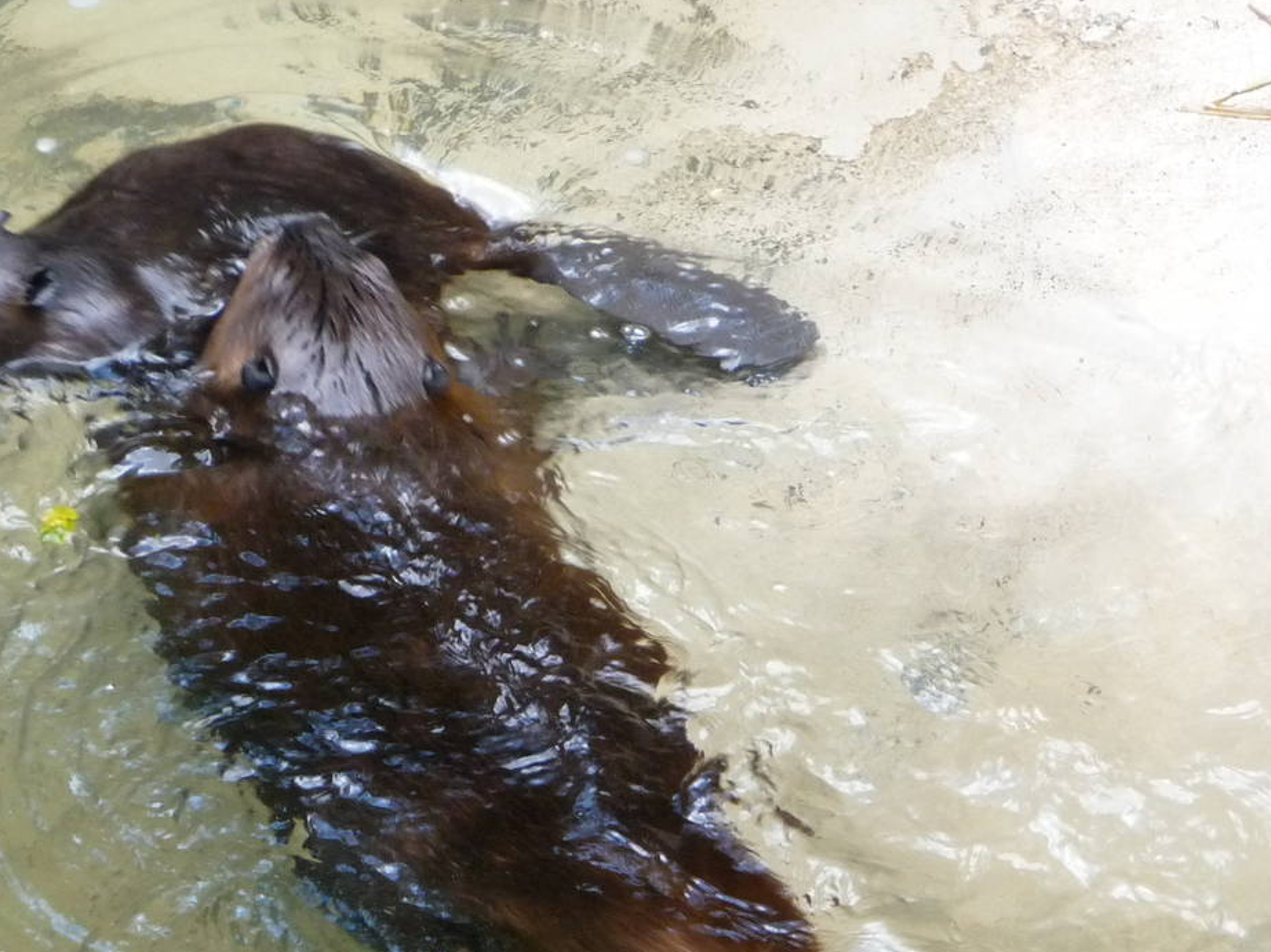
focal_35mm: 309
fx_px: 11343
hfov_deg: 6.4
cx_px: 804
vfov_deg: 4.8
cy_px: 774
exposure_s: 1/80
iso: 320
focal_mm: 30.5
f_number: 4.8
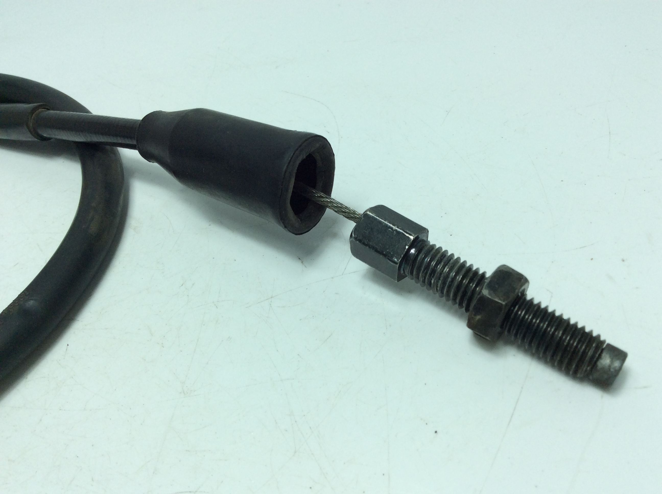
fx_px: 611
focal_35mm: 32
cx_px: 331
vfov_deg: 44.1
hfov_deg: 56.9
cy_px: 247
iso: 32
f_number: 2.4
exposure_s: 1/534
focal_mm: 3.3
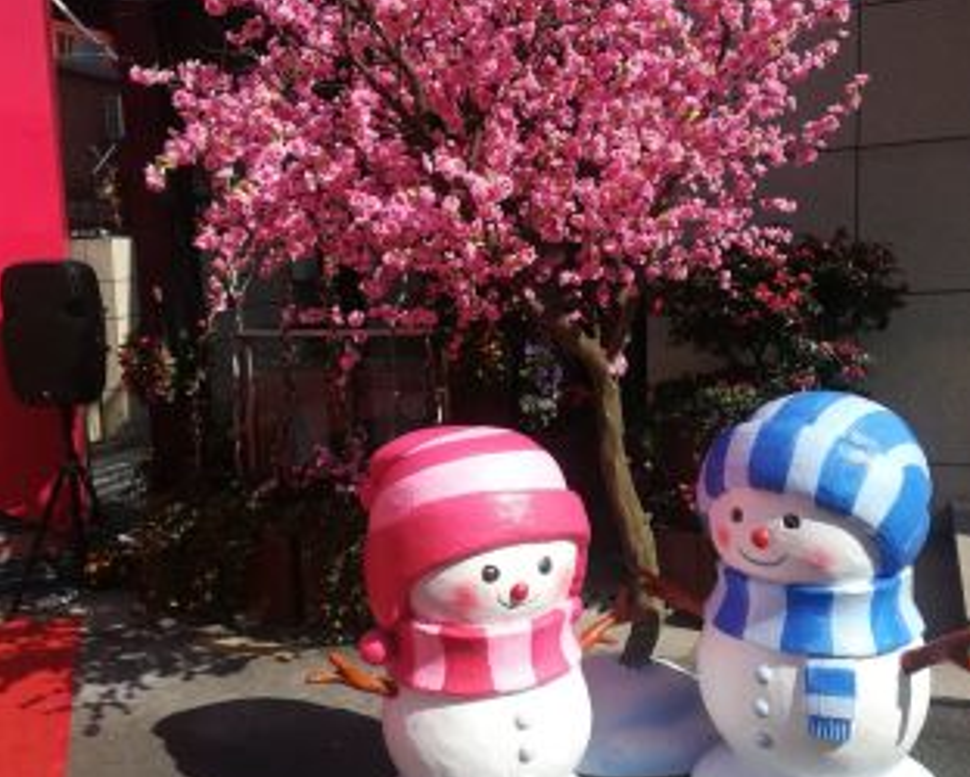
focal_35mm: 35
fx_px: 1005
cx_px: 474
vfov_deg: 42.3
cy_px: 388
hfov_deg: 51.5
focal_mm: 3.83
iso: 50
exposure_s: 1/1250
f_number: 2.2
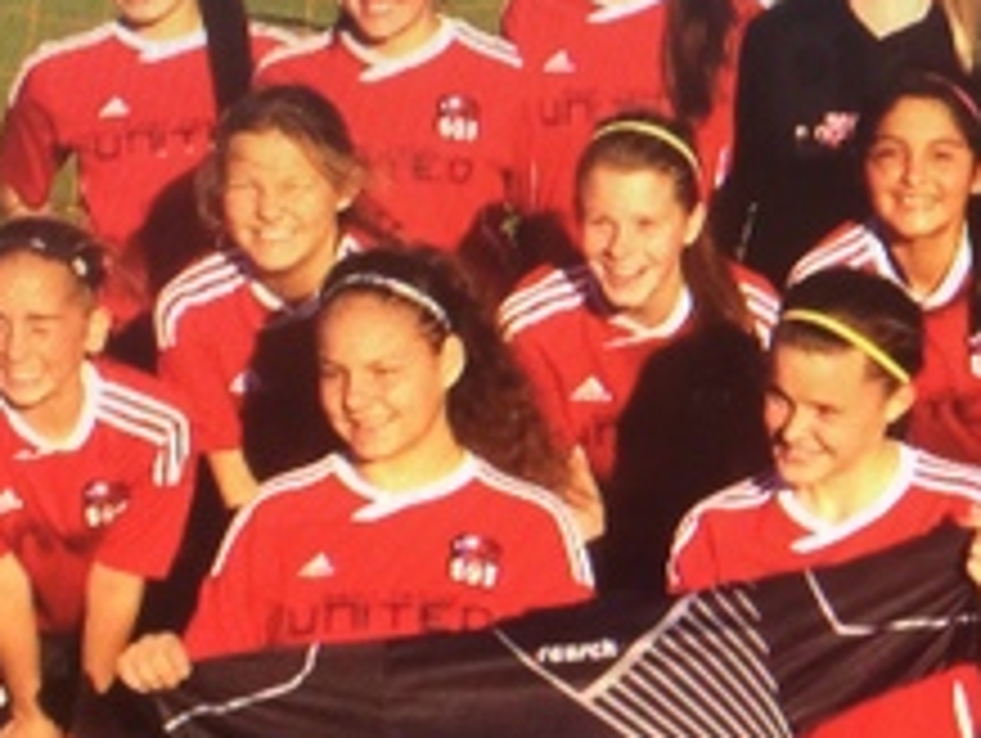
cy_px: 292
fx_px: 2412
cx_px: 1017
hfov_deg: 22.0
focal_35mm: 85
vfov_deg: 17.4
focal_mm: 4.15
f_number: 2.2
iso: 64
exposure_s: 1/30
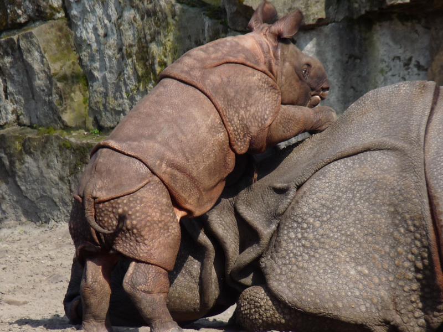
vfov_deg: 2.5
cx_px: 222
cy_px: 166
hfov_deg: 3.4
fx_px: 7474
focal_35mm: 584
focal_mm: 73.6
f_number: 5.6
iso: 100
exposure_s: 1/250
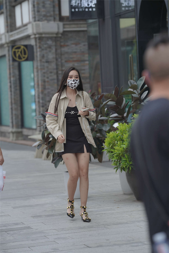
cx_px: 84
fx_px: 951
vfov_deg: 15.2
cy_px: 126
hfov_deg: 10.2
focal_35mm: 135
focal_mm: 135
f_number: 3.5
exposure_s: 1/400
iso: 500
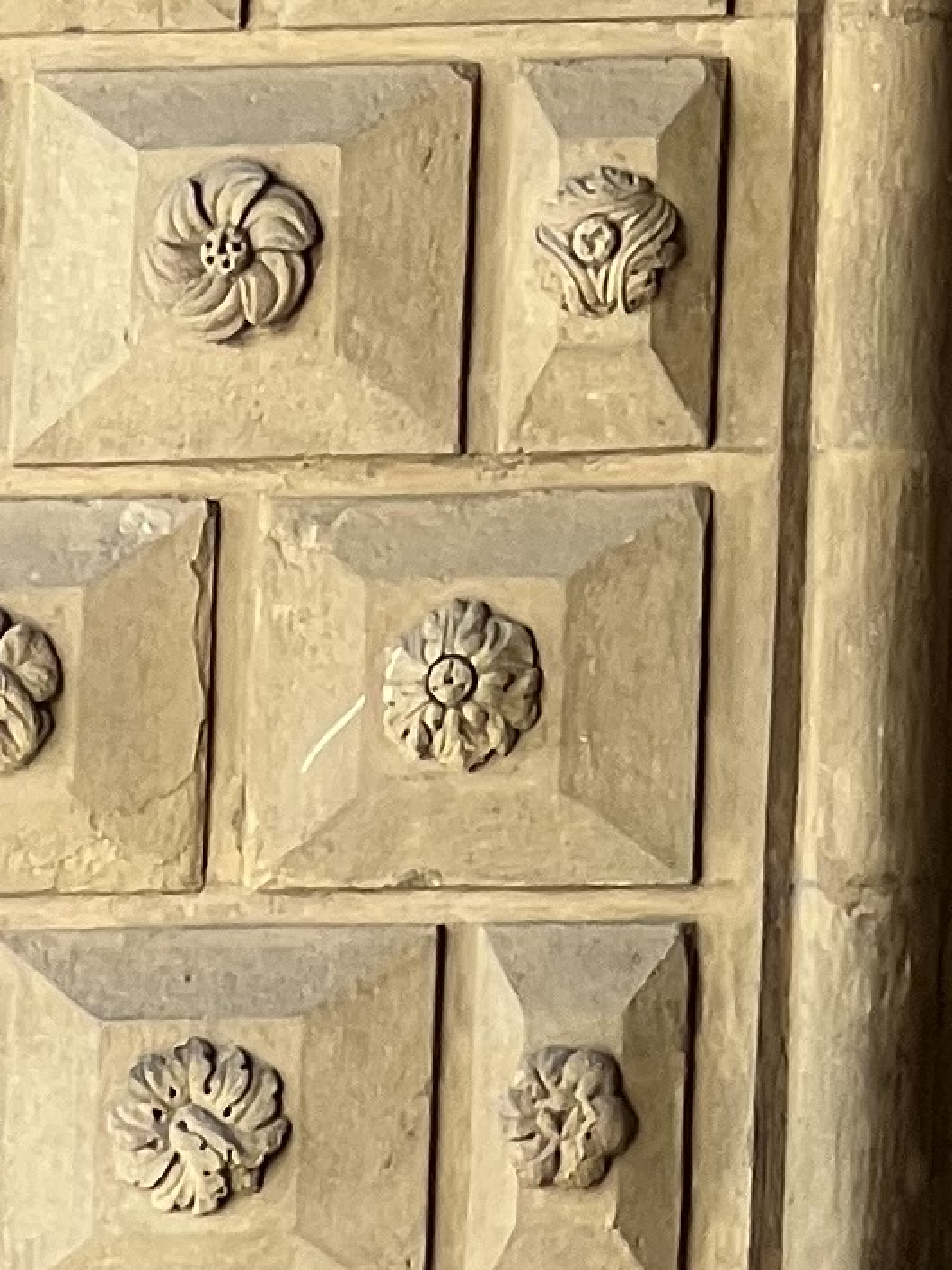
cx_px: 2702
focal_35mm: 439
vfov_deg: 4.4
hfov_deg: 3.3
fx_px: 16103
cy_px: -1899
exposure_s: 1/99
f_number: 2.8
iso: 64
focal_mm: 9
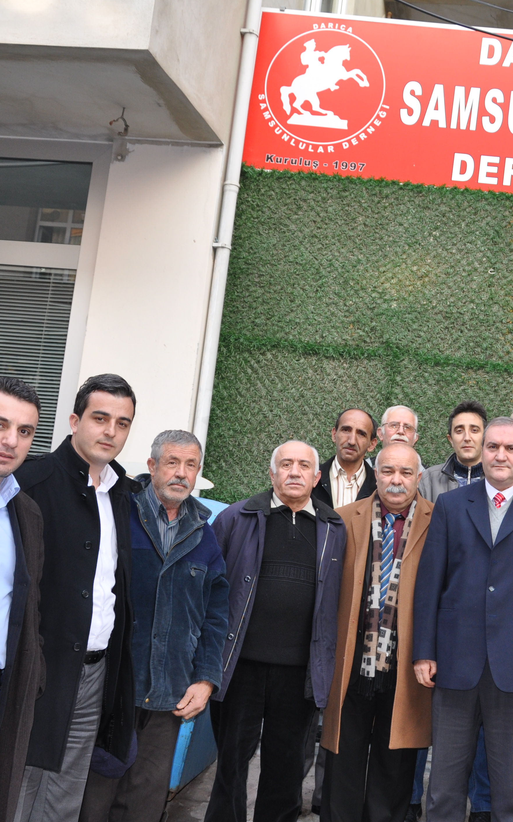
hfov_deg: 24.9
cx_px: 421
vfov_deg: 39.6
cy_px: 410
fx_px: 1141
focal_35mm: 51
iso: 400
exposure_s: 1/125
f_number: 3.8
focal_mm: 22
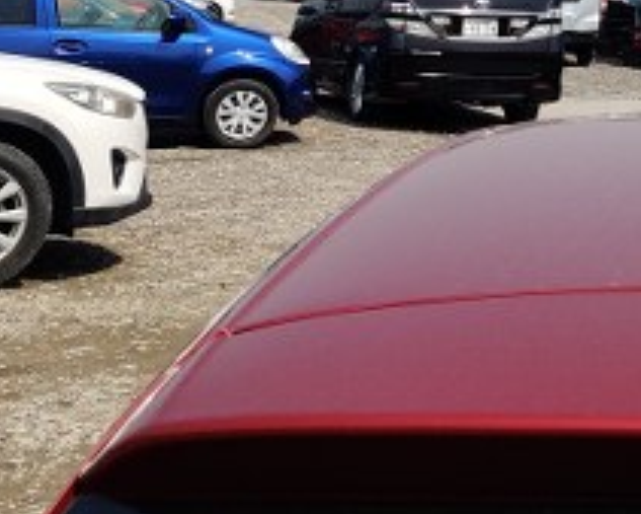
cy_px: -252
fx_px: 1898
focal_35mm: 100
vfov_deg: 14.4
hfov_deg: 17.1
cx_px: 990
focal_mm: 4.75
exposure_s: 1/2622
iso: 125
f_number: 1.65
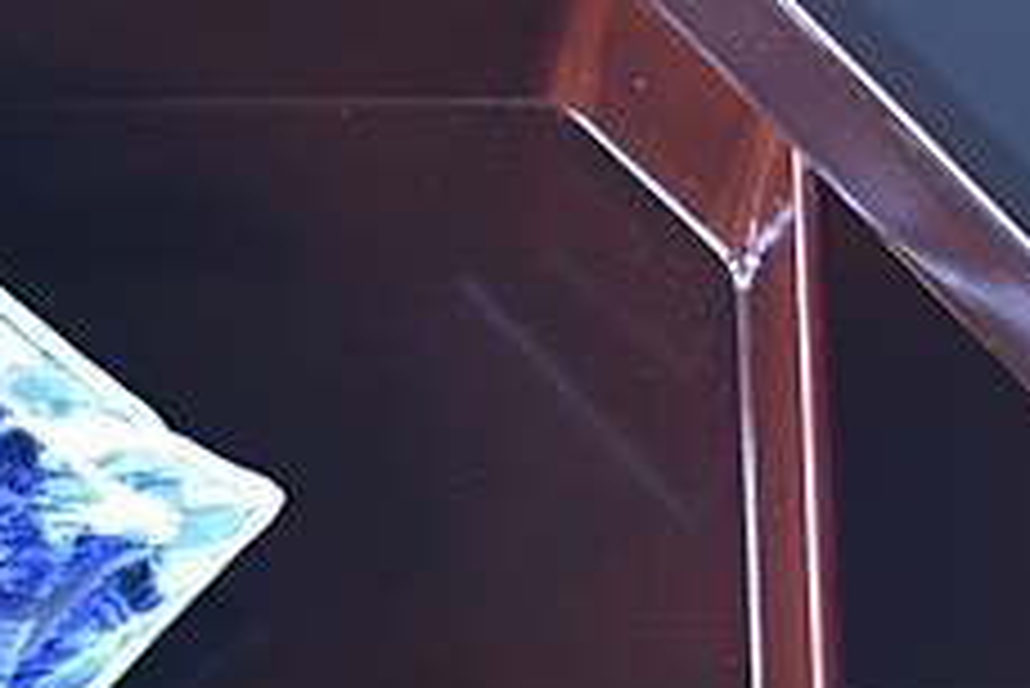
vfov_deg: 5.7
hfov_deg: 8.5
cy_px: 762
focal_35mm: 241
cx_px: -90
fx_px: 6899
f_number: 5
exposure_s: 1/2.5
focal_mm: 46
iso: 400
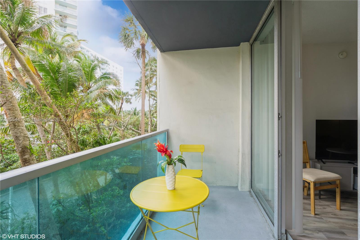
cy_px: 120
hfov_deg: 96.7
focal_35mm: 16
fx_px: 160
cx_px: 180
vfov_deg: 73.7
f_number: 8
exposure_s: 1/25
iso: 320
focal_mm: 16
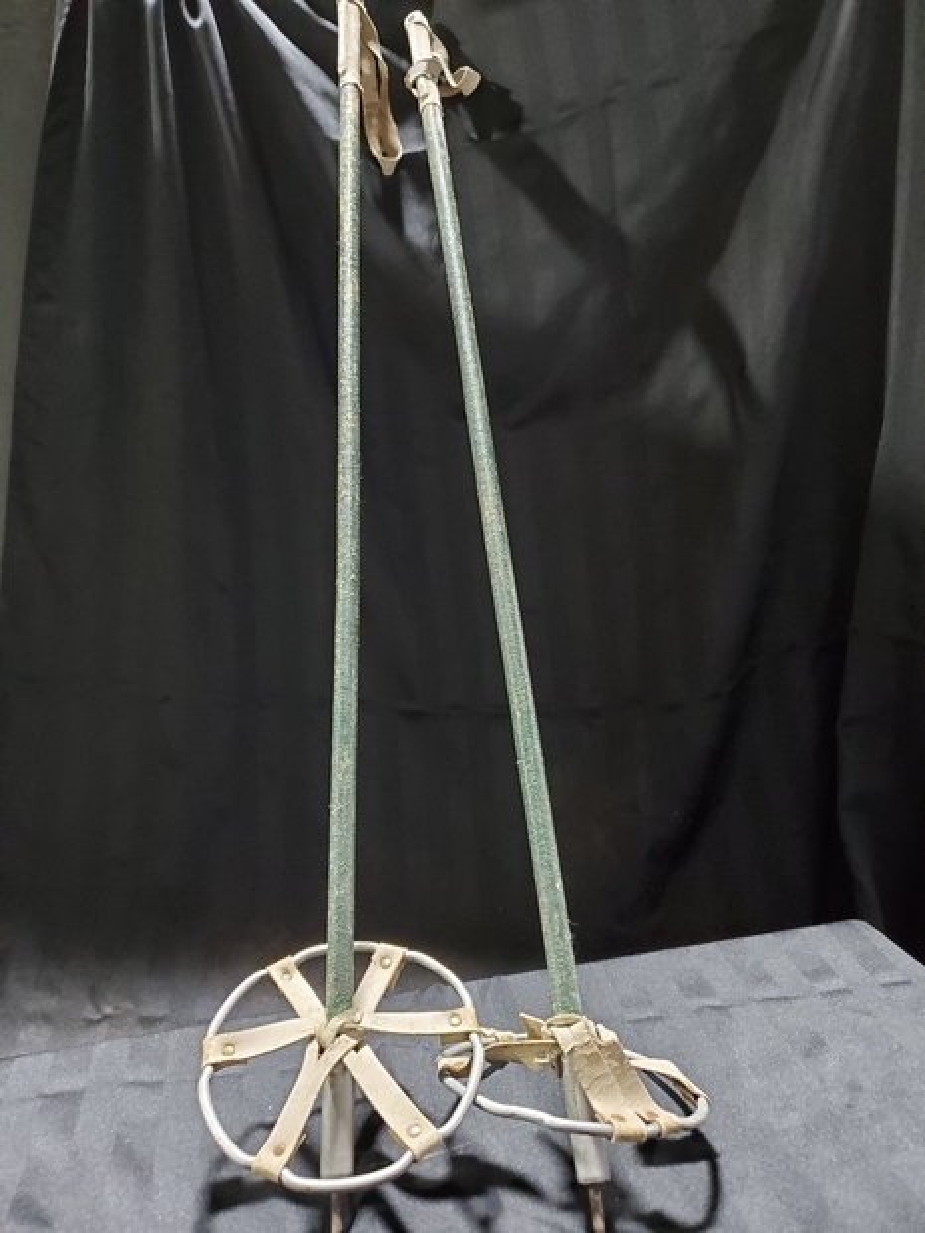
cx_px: 462
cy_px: 616
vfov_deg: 67.3
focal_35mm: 26
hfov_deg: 53.1
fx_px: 926
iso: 640
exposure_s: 1/30
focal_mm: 4.3
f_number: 1.5
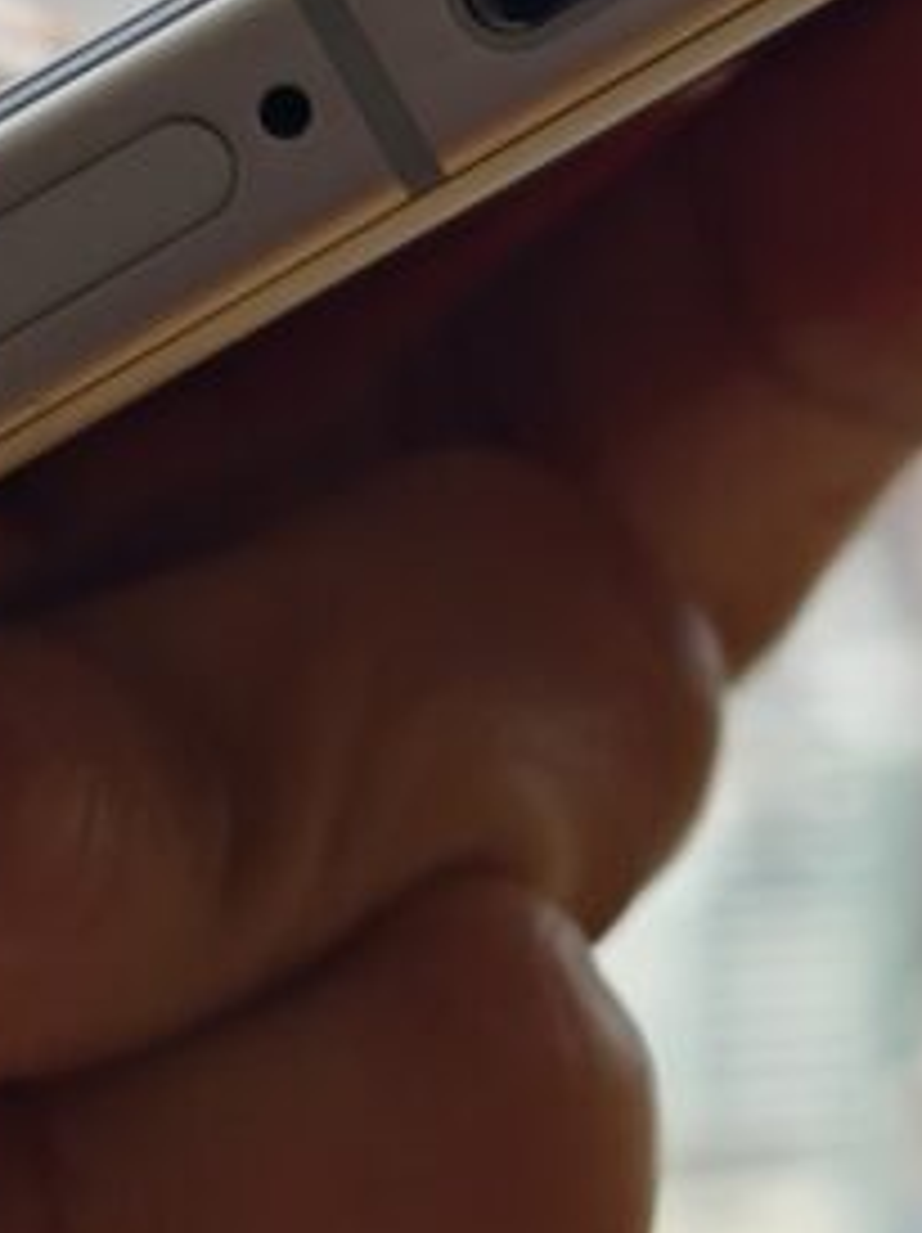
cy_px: 27
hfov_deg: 8.6
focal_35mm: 172
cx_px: 508
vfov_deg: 11.4
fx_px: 6118
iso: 64
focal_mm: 5.4
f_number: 1.6
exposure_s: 1/100
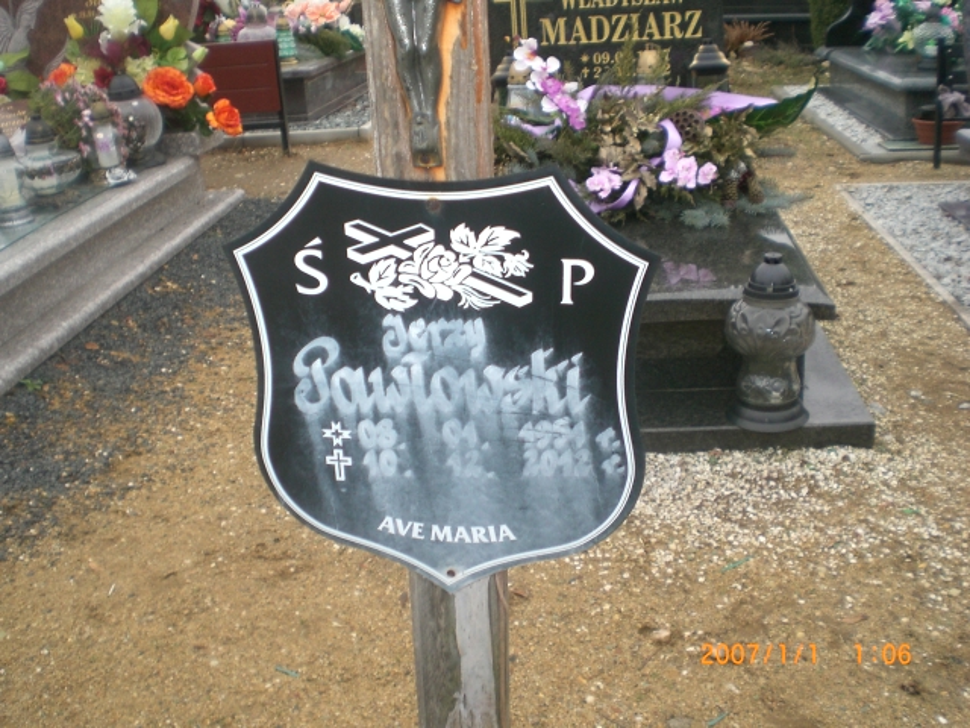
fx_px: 1065
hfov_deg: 49.0
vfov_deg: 37.7
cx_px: 485
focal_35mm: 38
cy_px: 364
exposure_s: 1/100
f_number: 3.1
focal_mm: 6.3
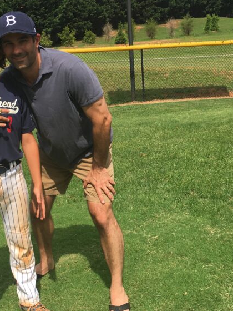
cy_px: 153
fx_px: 476
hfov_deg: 27.5
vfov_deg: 36.2
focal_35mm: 53
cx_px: 114
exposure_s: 1/1374
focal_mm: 4.15
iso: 25
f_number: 2.2
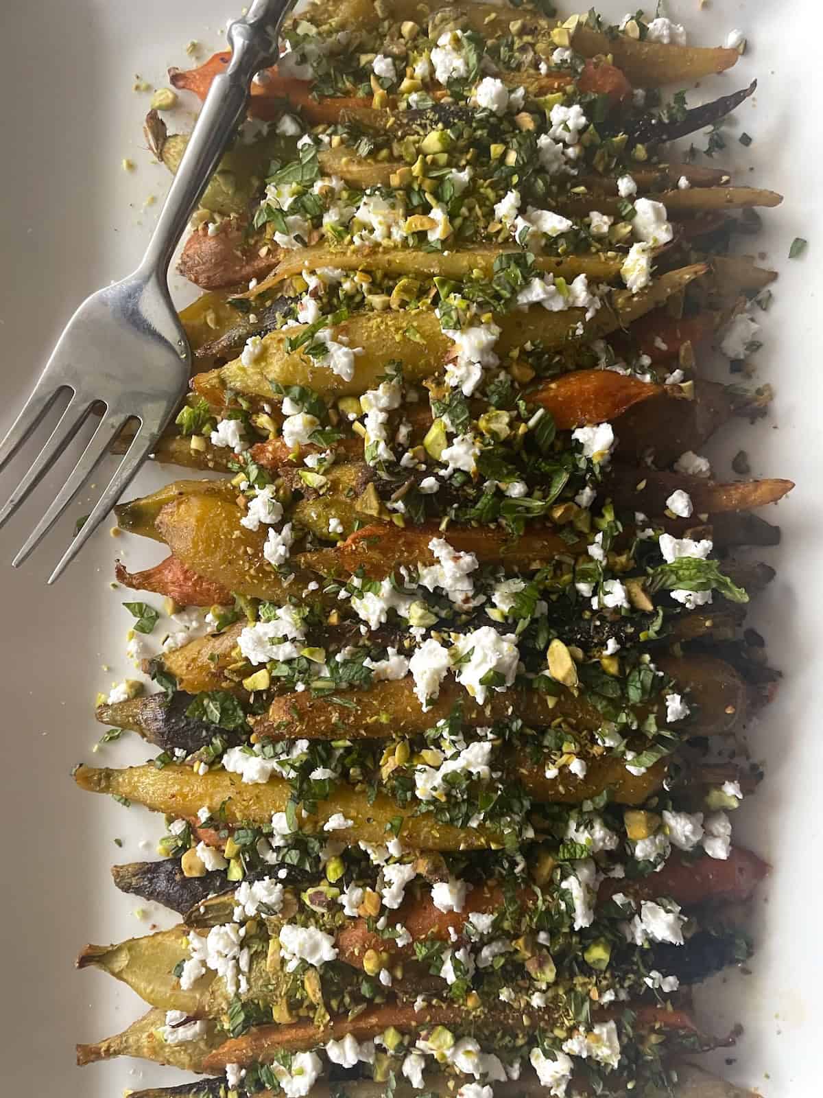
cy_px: 549
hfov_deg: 53.1
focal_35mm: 26
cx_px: 412
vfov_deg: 67.3
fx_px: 824
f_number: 1.6
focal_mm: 4.2
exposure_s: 1/60
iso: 500
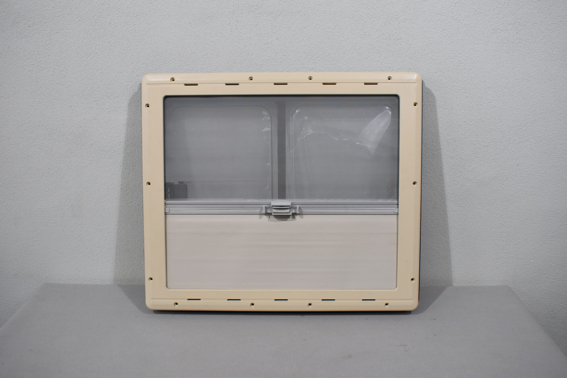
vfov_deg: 41.7
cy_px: 189
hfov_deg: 59.5
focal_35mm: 32
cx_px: 284
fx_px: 496
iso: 360
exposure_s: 1/125
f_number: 5.6
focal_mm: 21
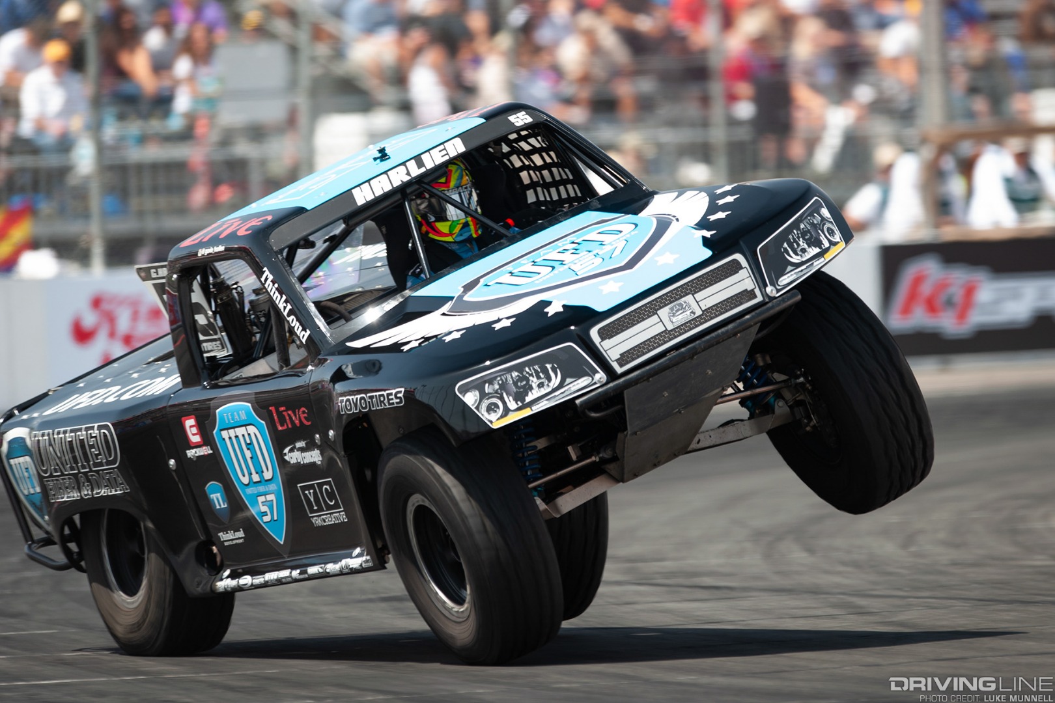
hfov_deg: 5.2
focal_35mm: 400
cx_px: 528
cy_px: 352
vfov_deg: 3.4
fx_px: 11721
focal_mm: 400
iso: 100
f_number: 3.2
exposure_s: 1/250
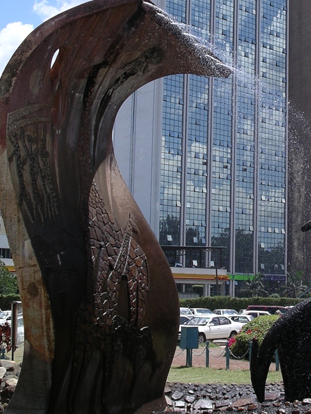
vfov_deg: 26.3
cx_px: 275
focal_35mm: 74
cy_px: 178
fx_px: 886
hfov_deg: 19.6
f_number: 3
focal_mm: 7.8
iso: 64
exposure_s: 1/1000
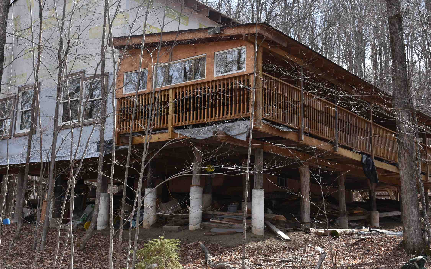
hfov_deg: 40.3
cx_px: 202
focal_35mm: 50
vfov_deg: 25.7
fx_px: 587
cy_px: 91
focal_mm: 24
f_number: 5
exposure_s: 1/250
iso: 100
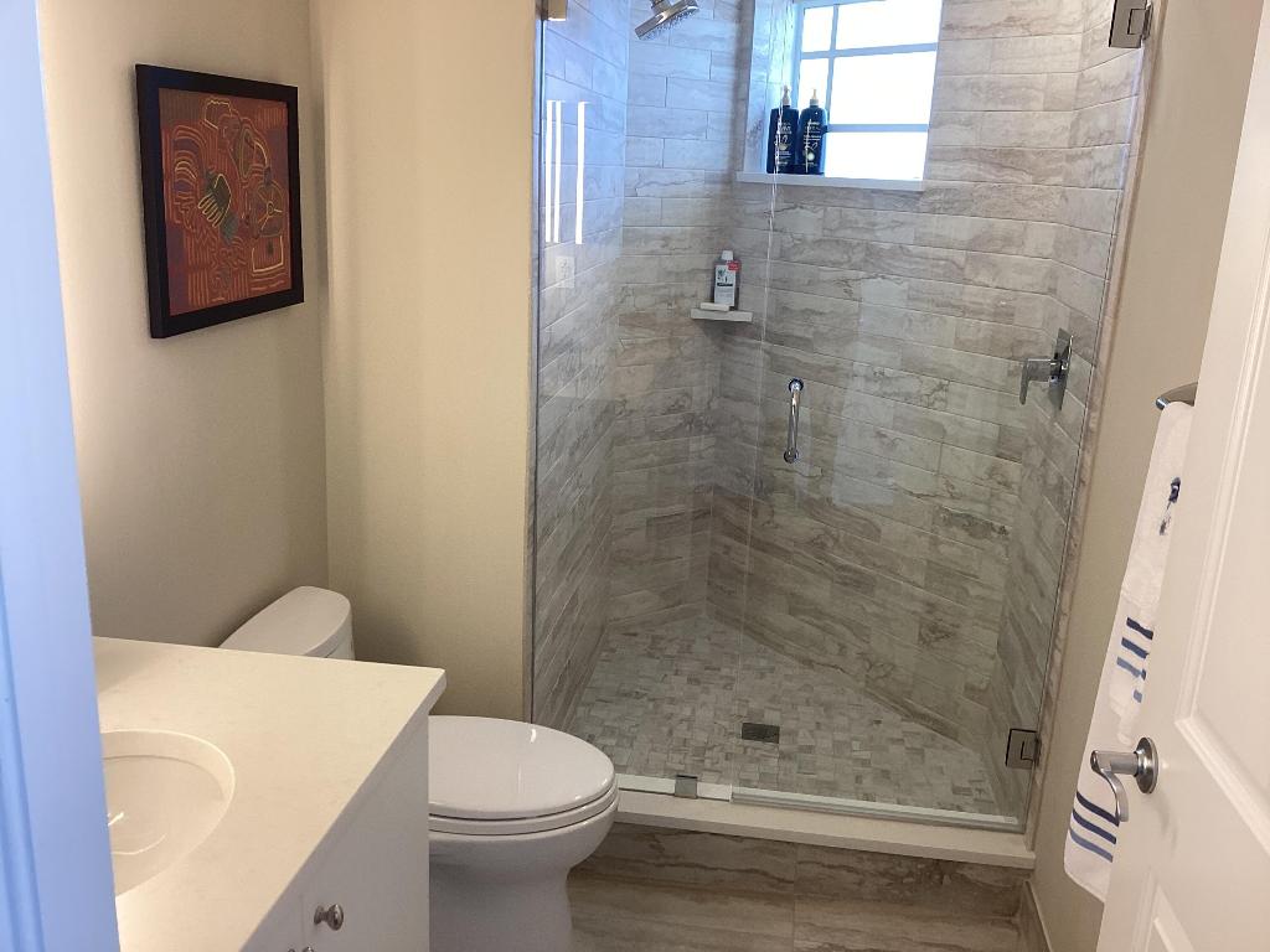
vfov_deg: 45.4
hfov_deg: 58.4
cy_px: 476
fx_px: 1137
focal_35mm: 31
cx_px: 635
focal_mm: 3.3
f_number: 2.4
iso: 50
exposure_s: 1/60
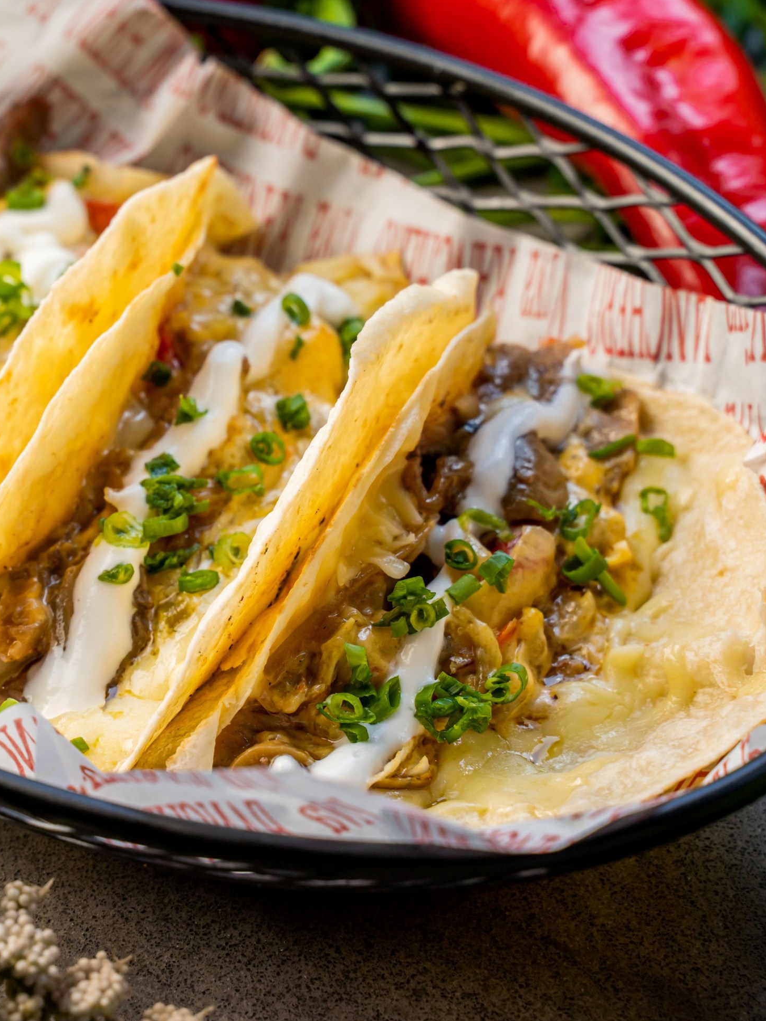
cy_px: 513
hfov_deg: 13.5
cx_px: 195
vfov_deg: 18.0
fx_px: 3216
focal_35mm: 109
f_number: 7.1
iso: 500
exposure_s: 1/200
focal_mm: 75
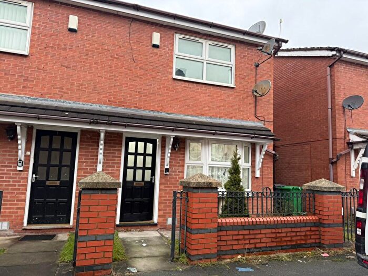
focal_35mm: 24
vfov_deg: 56.8
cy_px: 138
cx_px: 184
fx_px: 255
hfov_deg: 71.6
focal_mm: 6.76
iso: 125
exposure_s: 1/121
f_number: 1.78
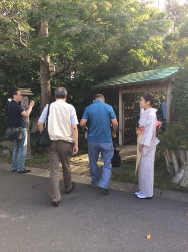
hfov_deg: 46.7
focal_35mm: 30
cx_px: 94
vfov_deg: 60.0
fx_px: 218
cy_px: 126
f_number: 2.2
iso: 32
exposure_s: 1/234
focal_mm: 4.12
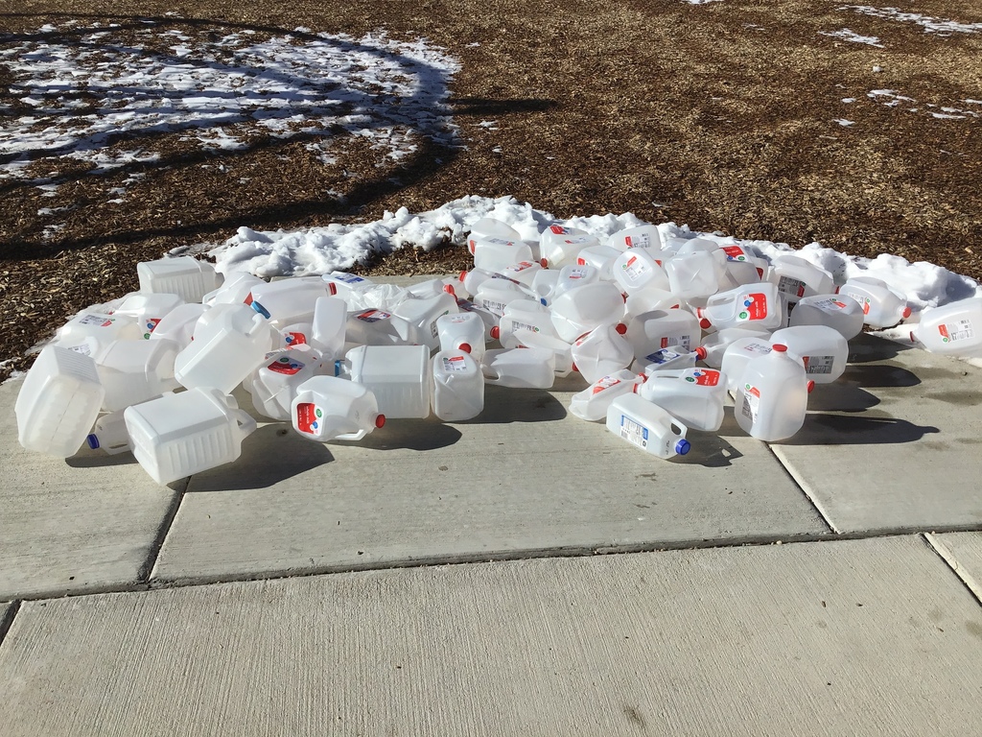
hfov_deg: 58.4
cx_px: 491
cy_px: 368
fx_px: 879
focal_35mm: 31
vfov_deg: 45.4
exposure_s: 1/3401
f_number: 2.4
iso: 25
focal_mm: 3.3
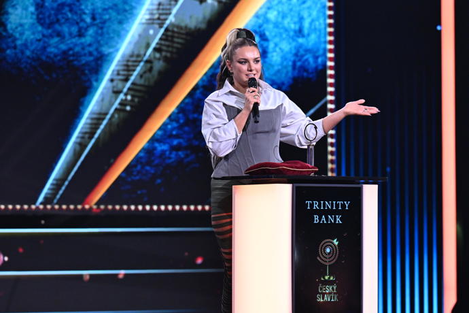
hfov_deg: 6.9
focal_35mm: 300
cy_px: 156
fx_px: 3908
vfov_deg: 4.6
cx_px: 234
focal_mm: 200
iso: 2500
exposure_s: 1/125
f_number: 3.5
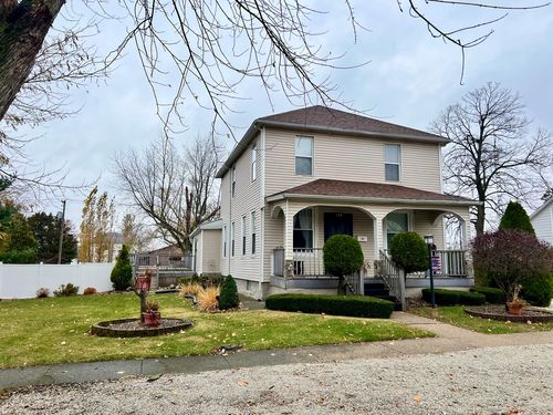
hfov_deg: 67.3
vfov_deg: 53.1
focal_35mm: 26
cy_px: 208
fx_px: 415
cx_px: 276
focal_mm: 5.7
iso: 50
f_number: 1.5
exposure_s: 1/1488
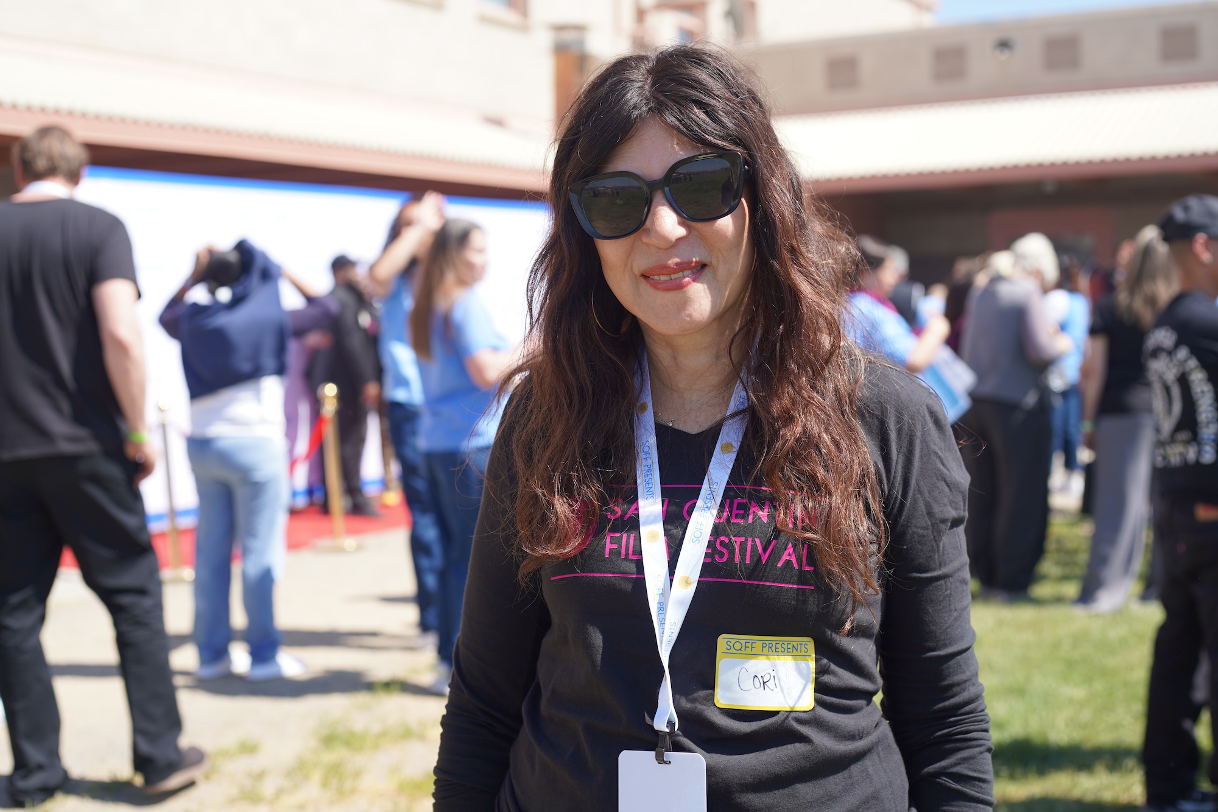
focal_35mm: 50
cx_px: 609
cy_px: 406
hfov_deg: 39.6
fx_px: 1691
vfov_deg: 27.0
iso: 100
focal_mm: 50
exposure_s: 1/400
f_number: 4.5
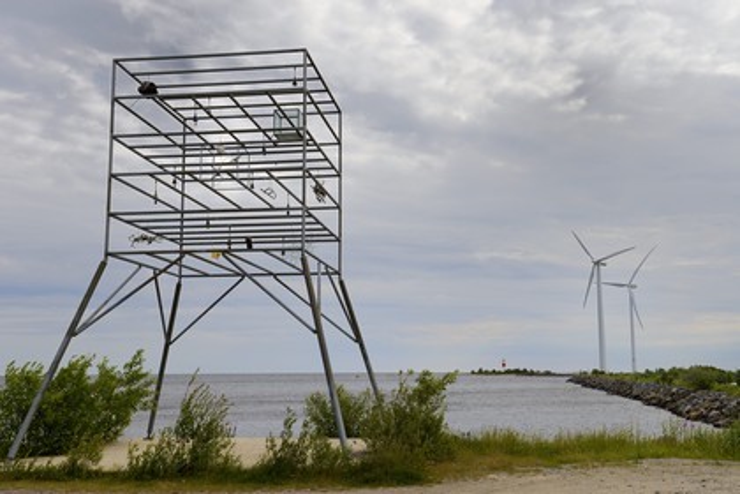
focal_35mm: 40
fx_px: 822
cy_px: 247
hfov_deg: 48.5
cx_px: 370
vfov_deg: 33.4
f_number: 11
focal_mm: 40
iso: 200
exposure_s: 1/250
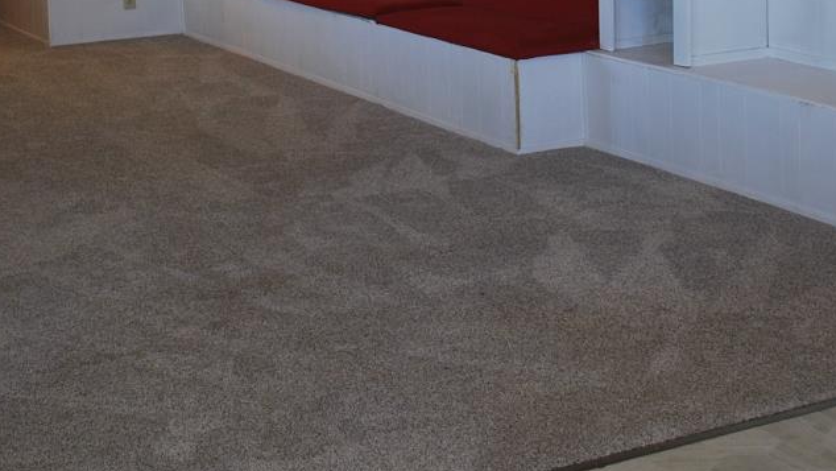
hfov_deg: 31.4
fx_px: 1486
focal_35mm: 67
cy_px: -148
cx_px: 365
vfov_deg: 16.9
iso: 200
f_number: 3.5
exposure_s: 1/30
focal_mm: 18
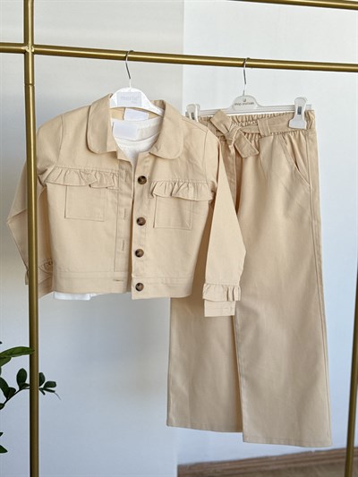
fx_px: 662
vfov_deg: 39.6
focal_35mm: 48
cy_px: 238
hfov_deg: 30.3
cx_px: 179
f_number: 1.78
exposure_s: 1/315
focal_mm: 6.76
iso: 80
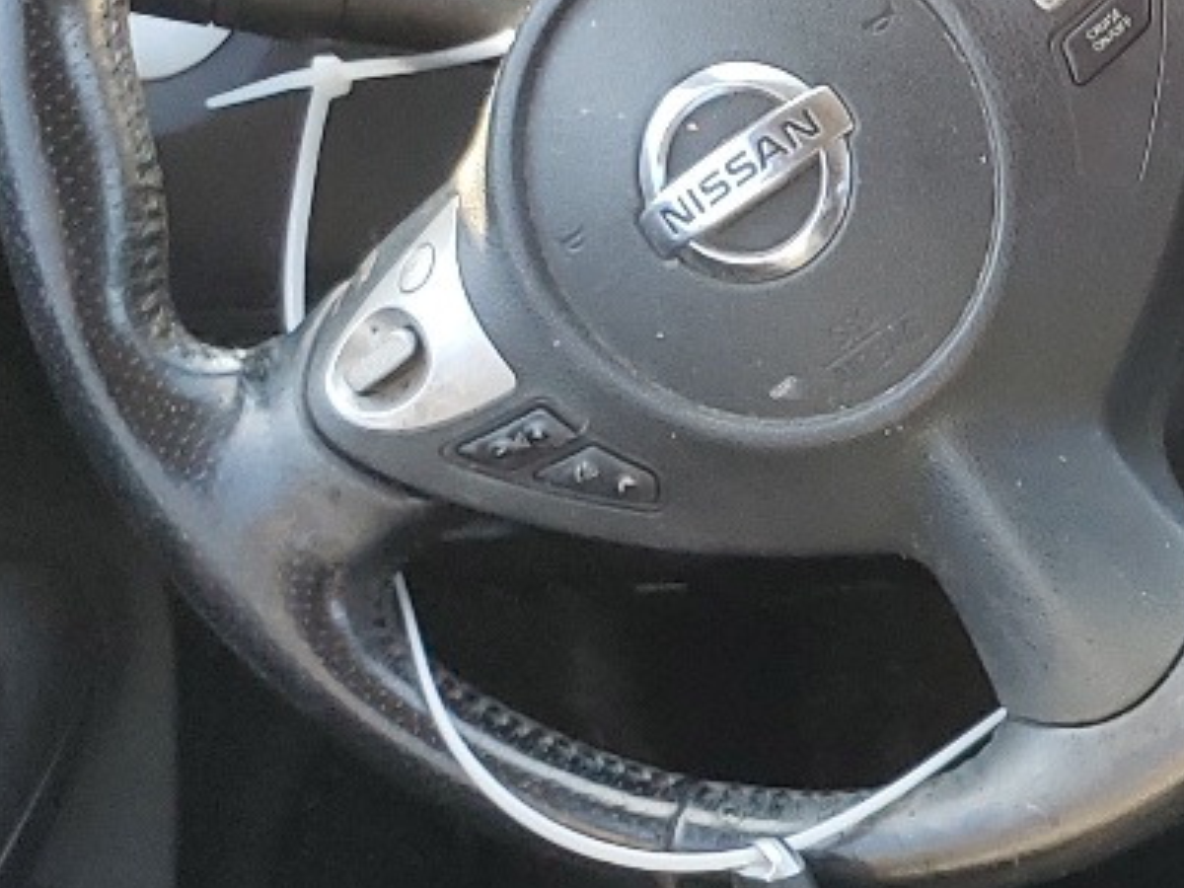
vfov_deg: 13.8
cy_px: 1048
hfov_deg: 16.5
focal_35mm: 104
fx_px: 3557
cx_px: 1980
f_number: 1.5
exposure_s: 1/120
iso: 61
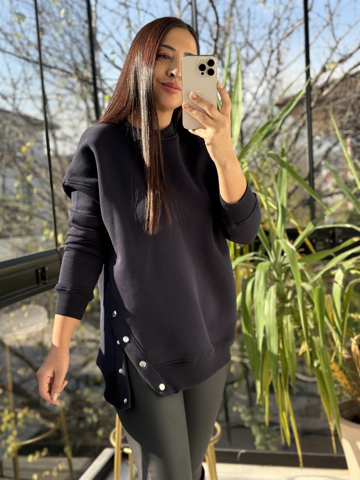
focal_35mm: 48
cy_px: 240
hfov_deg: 30.3
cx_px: 180
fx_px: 665
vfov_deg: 39.7
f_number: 1.78
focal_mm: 6.76
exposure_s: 1/855
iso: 100
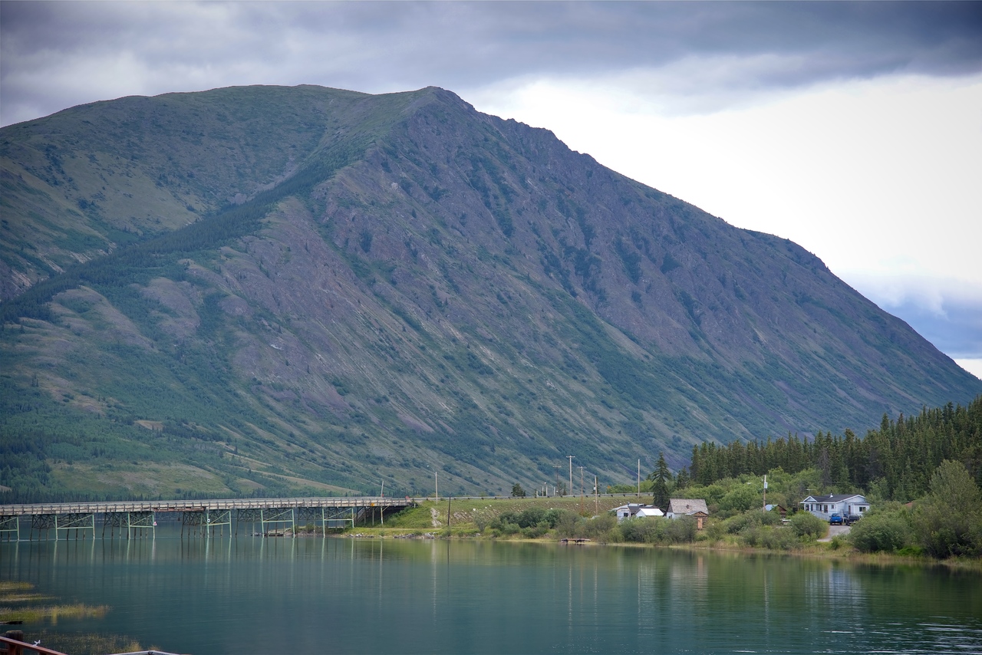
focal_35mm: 86
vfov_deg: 15.9
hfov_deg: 23.6
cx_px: 491
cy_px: 328
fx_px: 2346
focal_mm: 86
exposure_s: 1/200
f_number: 4.5
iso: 100
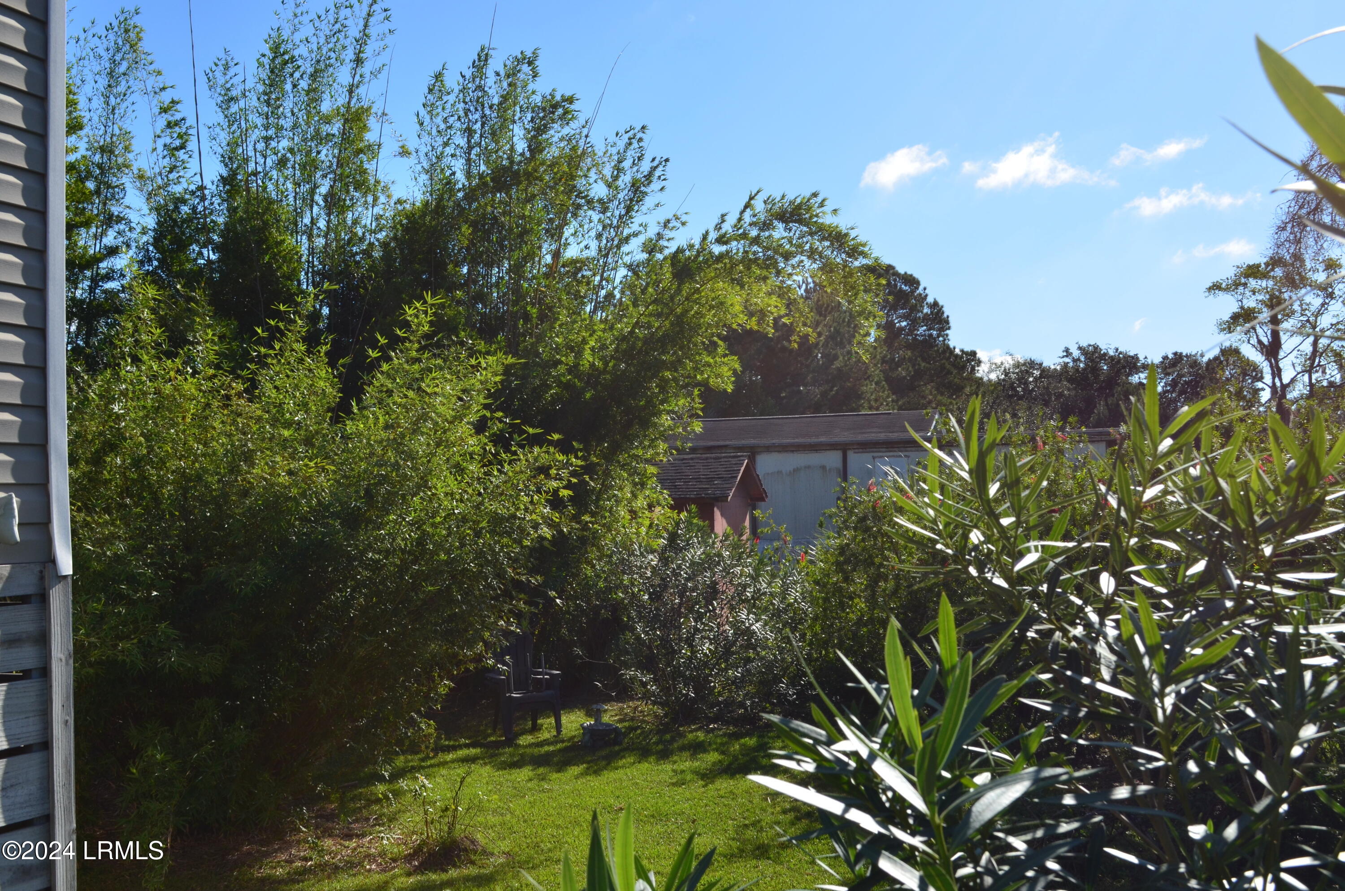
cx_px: 672
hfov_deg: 46.5
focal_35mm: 42
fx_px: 1566
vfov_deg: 31.8
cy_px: 446
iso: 200
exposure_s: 1/400
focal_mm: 28
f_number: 11
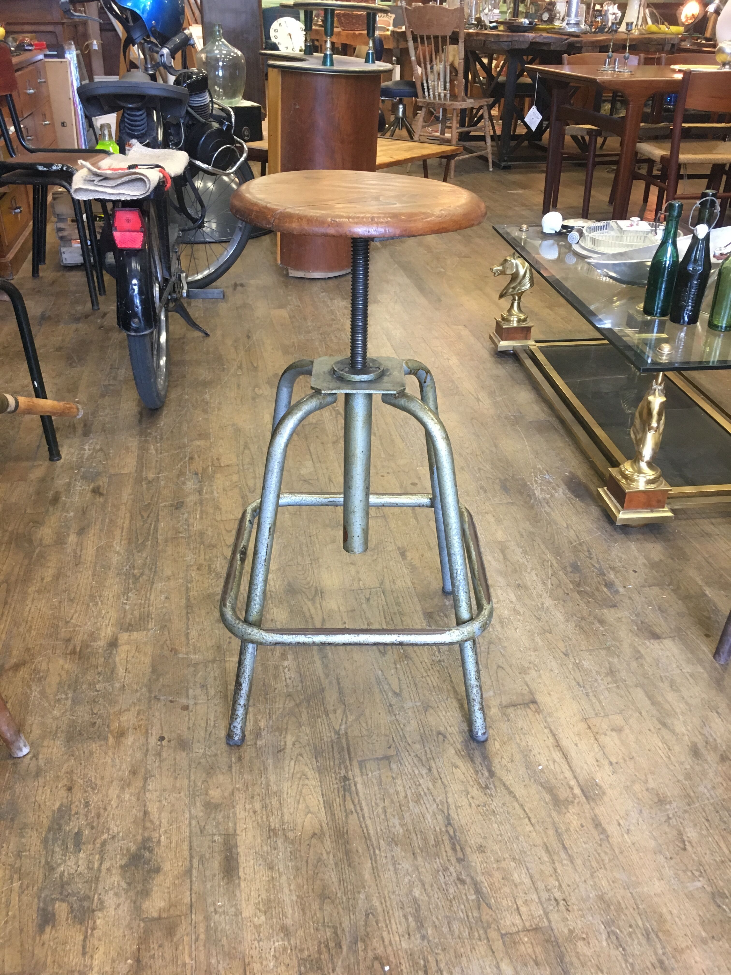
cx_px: 366
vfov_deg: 61.7
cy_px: 488
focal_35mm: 29
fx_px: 817
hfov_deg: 48.2
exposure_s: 1/33
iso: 125
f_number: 2.2
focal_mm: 4.15
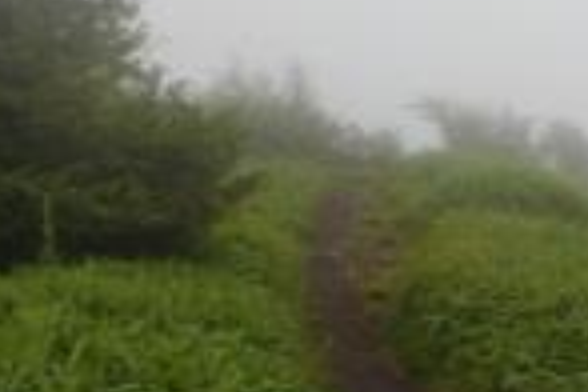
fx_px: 1290
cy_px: 224
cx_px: 364
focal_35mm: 79
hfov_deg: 25.6
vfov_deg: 17.3
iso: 125
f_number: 3.4
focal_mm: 4.5
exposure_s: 1/500
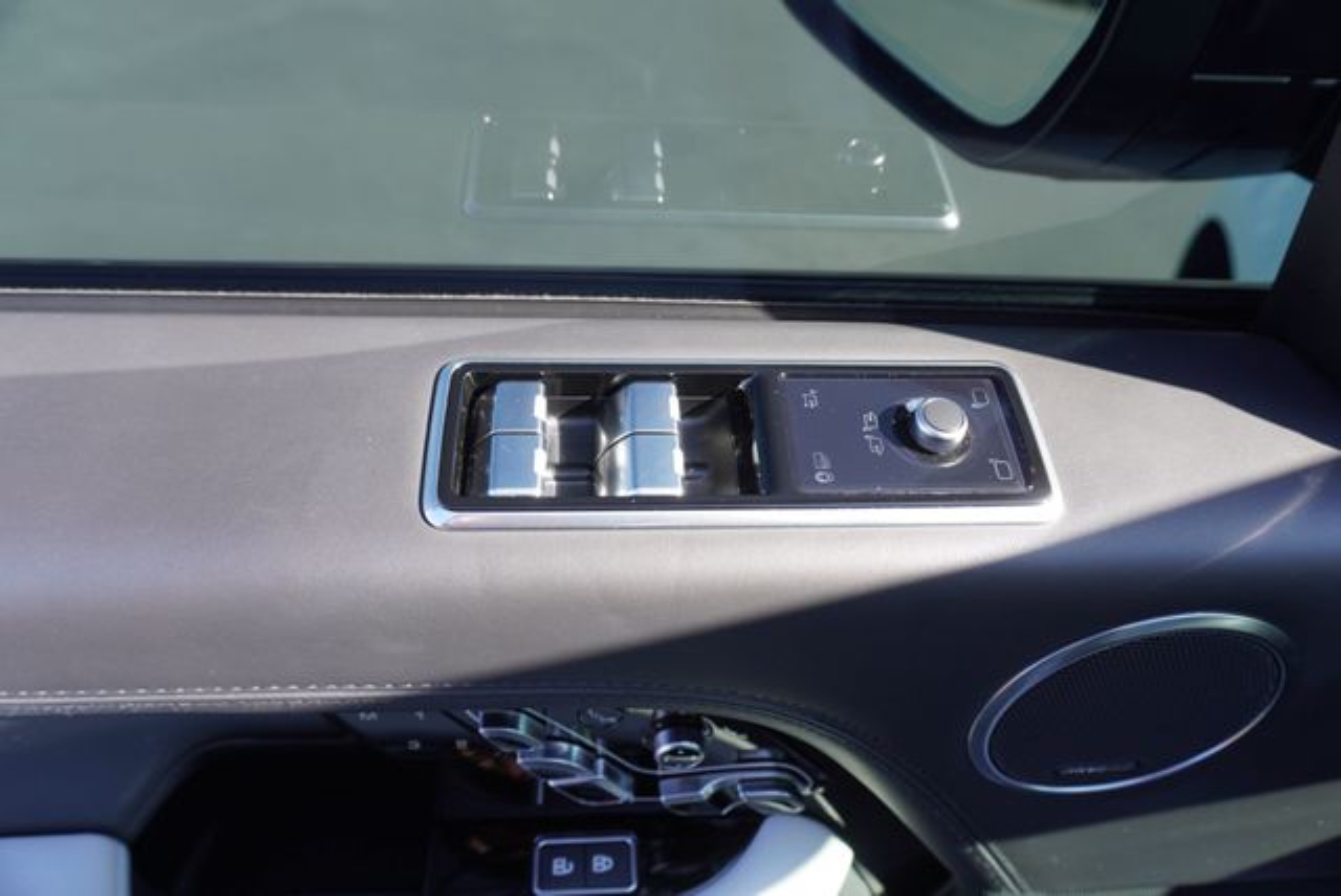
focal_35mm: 24
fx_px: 895
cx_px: 670
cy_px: 448
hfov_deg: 73.7
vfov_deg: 53.2
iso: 100
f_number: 4.5
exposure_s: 1/80
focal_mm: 16
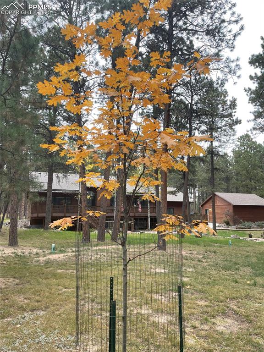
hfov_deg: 53.1
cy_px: 176
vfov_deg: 67.3
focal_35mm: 26
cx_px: 132
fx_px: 264
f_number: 1.6
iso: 32
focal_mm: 4.2
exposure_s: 1/126
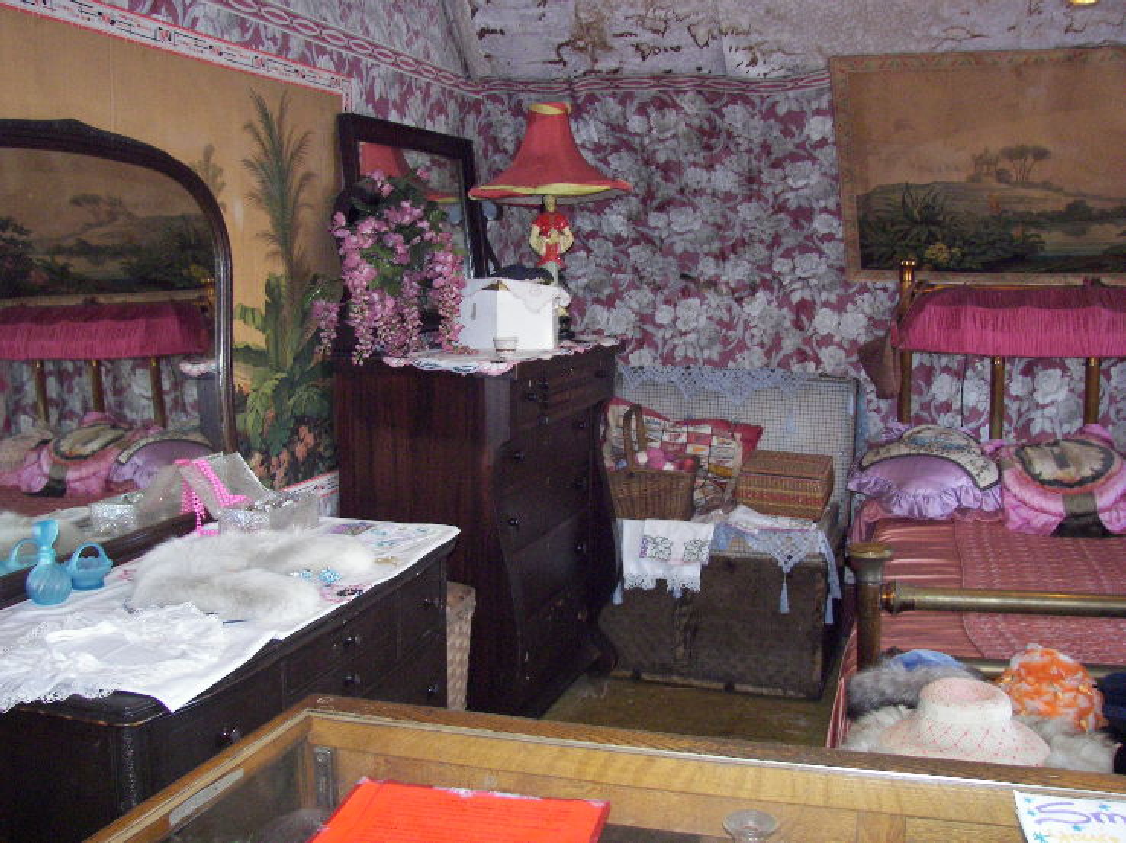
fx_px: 1171
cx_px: 563
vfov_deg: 39.6
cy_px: 422
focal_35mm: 36
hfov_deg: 51.4
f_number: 2.8
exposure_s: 1/30
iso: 200
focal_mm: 6
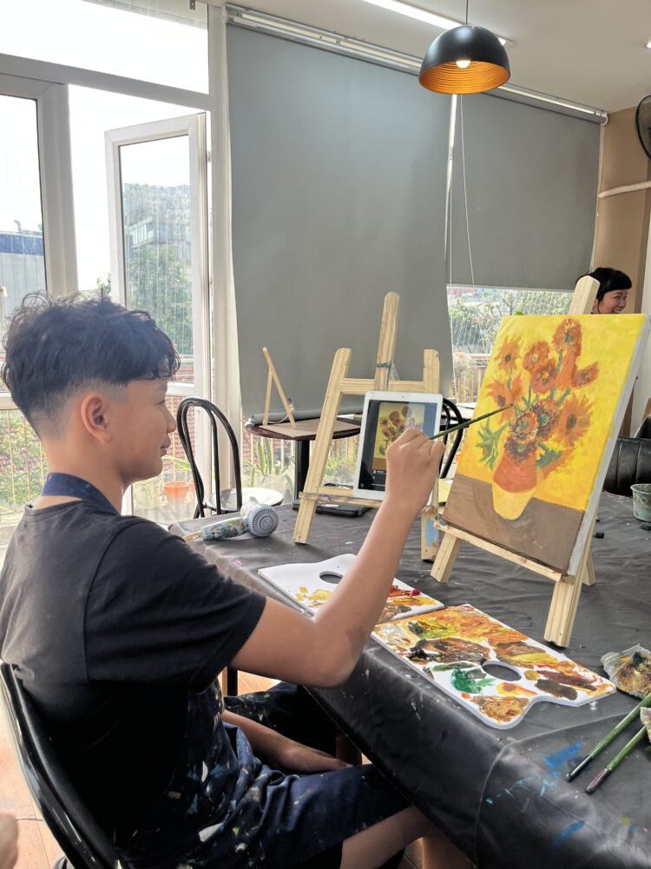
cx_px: 326
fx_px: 652
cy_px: 434
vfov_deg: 67.3
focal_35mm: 26
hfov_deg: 53.1
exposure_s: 1/238
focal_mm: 5.1
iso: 40
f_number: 1.6
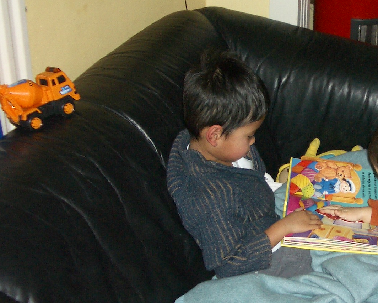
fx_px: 828
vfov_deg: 20.7
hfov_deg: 24.9
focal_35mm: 74
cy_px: 162
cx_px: 342
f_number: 2.6
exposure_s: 1/60
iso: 100
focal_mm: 5.8
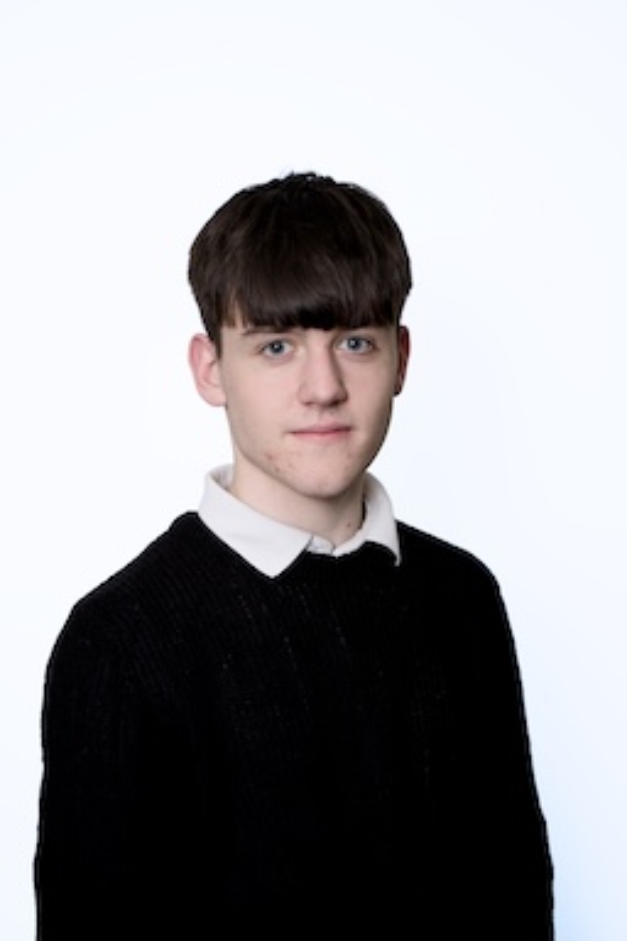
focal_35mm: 51
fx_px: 1332
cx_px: 314
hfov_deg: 26.5
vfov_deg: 38.9
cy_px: 470
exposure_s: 1/200
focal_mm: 51
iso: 100
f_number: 4
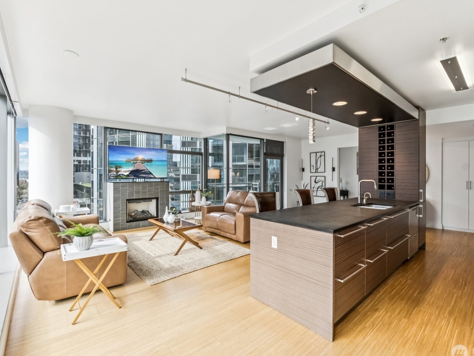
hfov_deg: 90.9
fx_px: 233
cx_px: 252
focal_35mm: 17
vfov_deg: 74.7
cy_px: 179
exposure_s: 1/25
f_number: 9
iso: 250
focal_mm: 10
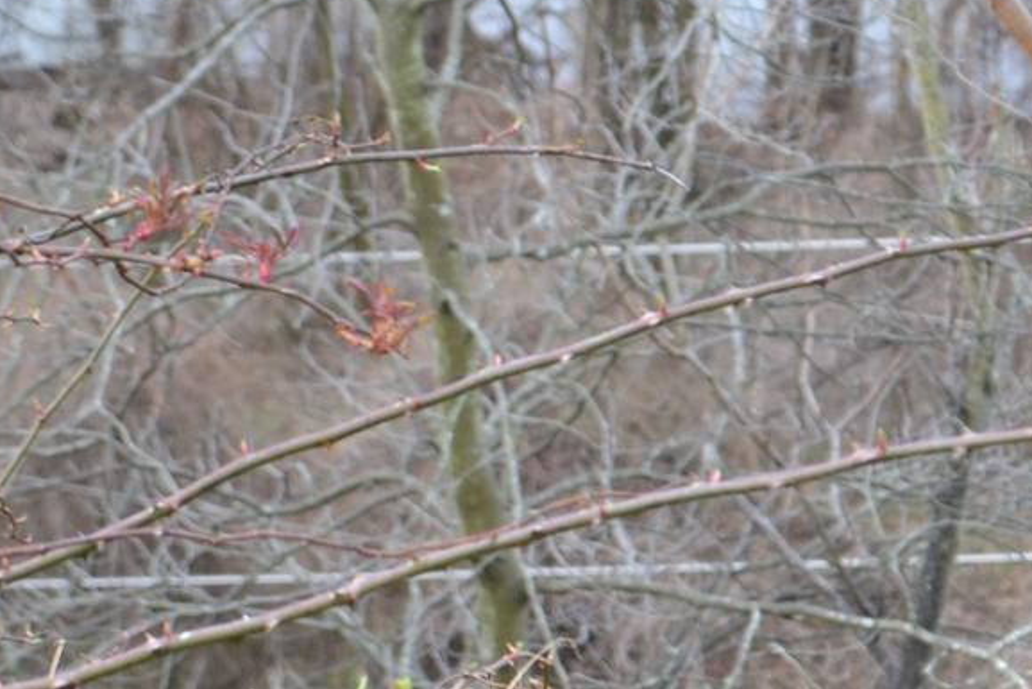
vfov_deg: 4.7
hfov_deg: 7.0
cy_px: 164
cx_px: 1043
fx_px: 8394
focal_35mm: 293
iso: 220
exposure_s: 1/125
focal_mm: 55
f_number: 5.6
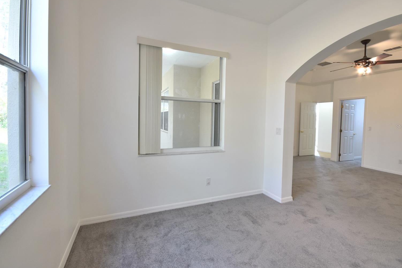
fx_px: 179
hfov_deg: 96.7
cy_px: 126
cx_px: 206
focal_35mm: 16
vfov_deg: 73.7
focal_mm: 10
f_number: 10
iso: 800
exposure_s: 1/15
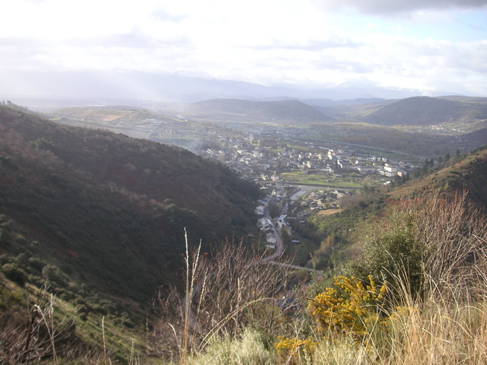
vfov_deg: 38.7
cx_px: 244
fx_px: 521
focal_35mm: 37
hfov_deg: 50.1
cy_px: 182
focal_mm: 6.1
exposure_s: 1/350
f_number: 2.8
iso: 50
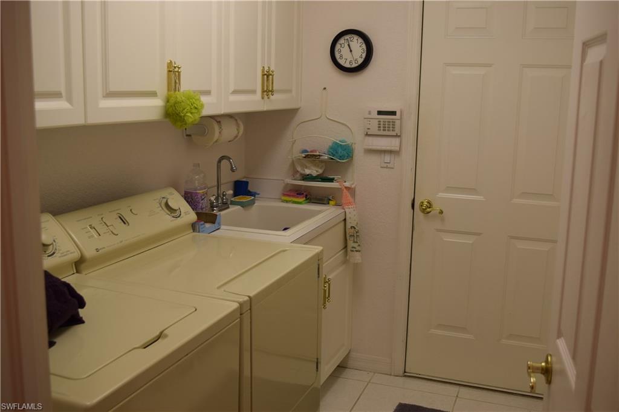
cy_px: 206
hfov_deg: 49.6
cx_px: 310
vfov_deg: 34.2
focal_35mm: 39
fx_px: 670
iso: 400
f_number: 5.6
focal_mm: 26
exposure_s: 1/125
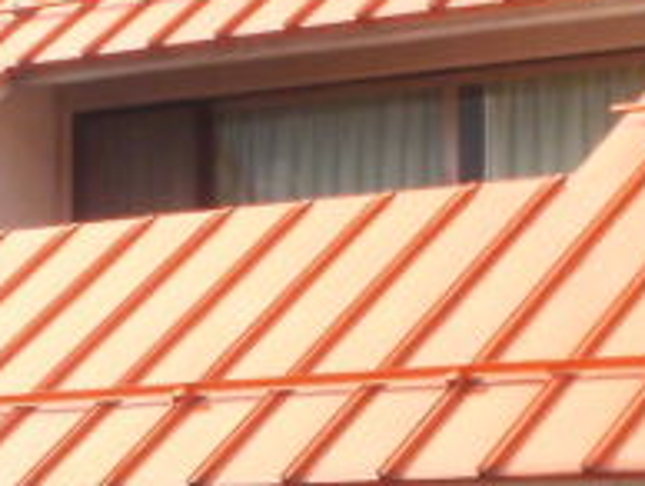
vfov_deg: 7.6
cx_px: -166
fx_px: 3545
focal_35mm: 190
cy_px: 885
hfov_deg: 10.2
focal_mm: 6.3
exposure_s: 1/125
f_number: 5.6
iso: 100
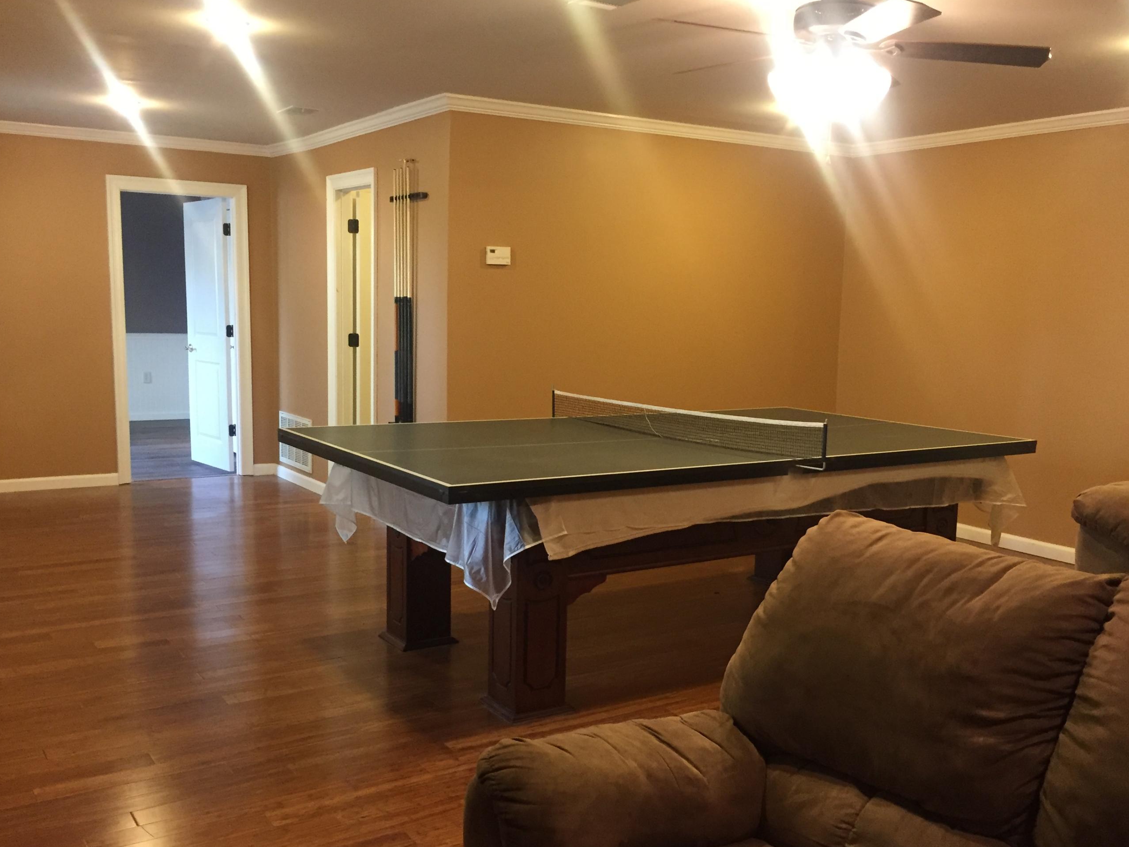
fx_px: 1109
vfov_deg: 41.8
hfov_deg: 53.9
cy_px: 456
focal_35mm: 34
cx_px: 599
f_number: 2.2
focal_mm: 4.15
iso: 200
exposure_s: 1/30
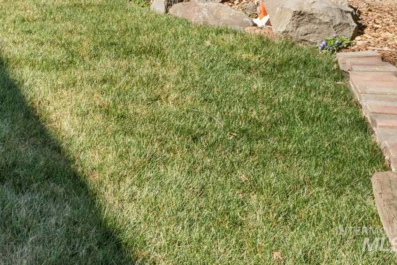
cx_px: -218
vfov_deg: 16.9
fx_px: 786
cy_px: -160
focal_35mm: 71
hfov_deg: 22.5
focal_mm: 21.7
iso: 400
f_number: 13
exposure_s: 1/160
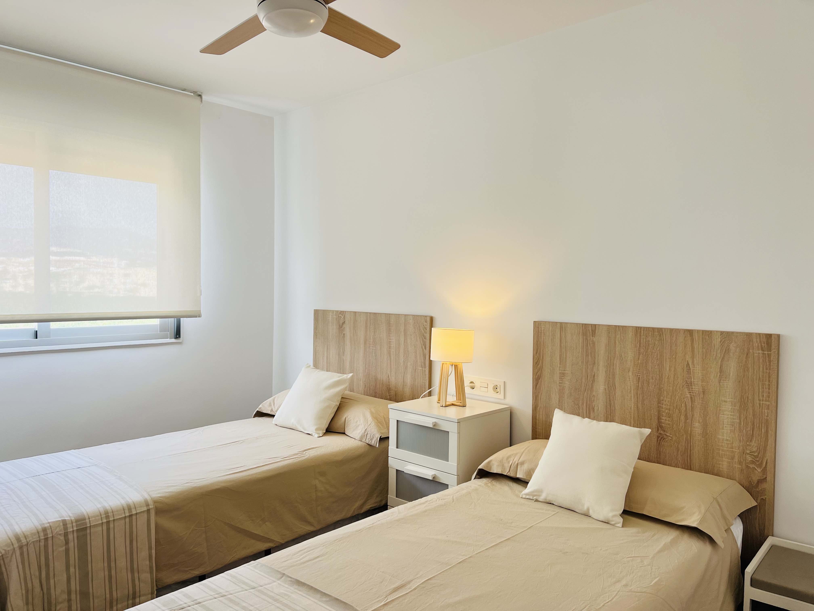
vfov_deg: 53.1
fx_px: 611
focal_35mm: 26
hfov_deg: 67.3
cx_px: 407
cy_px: 306
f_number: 1.5
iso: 50
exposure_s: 1/128
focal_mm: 5.7
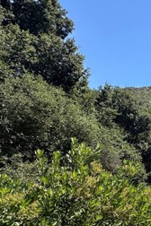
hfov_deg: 21.9
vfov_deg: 49.0
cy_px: 179
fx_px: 233
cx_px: 273
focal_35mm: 37
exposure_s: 1/1416
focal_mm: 2.22
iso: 40
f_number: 2.2
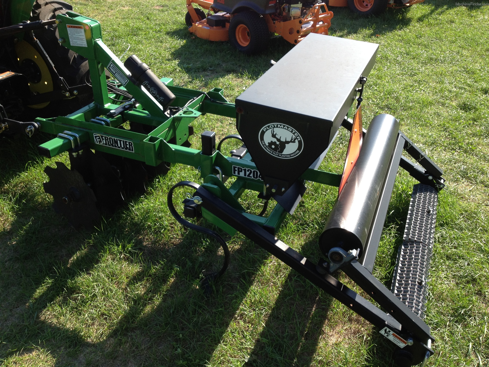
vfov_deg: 40.7
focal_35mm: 35
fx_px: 494
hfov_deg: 52.6
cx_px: 244
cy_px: 184
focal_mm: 4.28
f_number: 2.4
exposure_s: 1/546
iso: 64
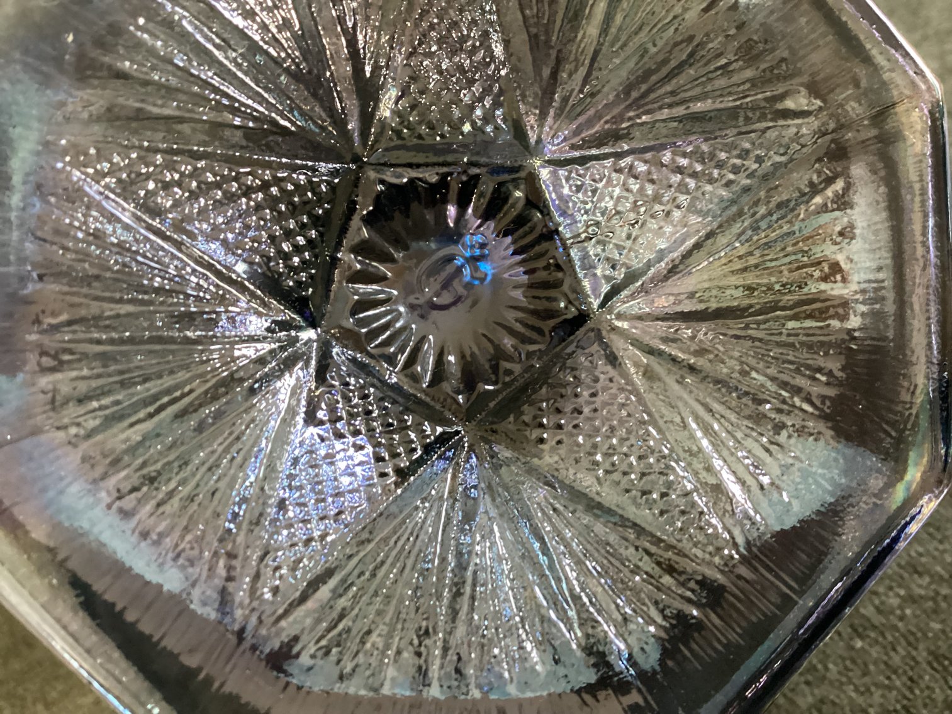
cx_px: 476
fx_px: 853
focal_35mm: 31
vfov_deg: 45.4
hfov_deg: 58.3
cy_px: 357
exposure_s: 1/25
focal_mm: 3.3
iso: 500
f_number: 2.4
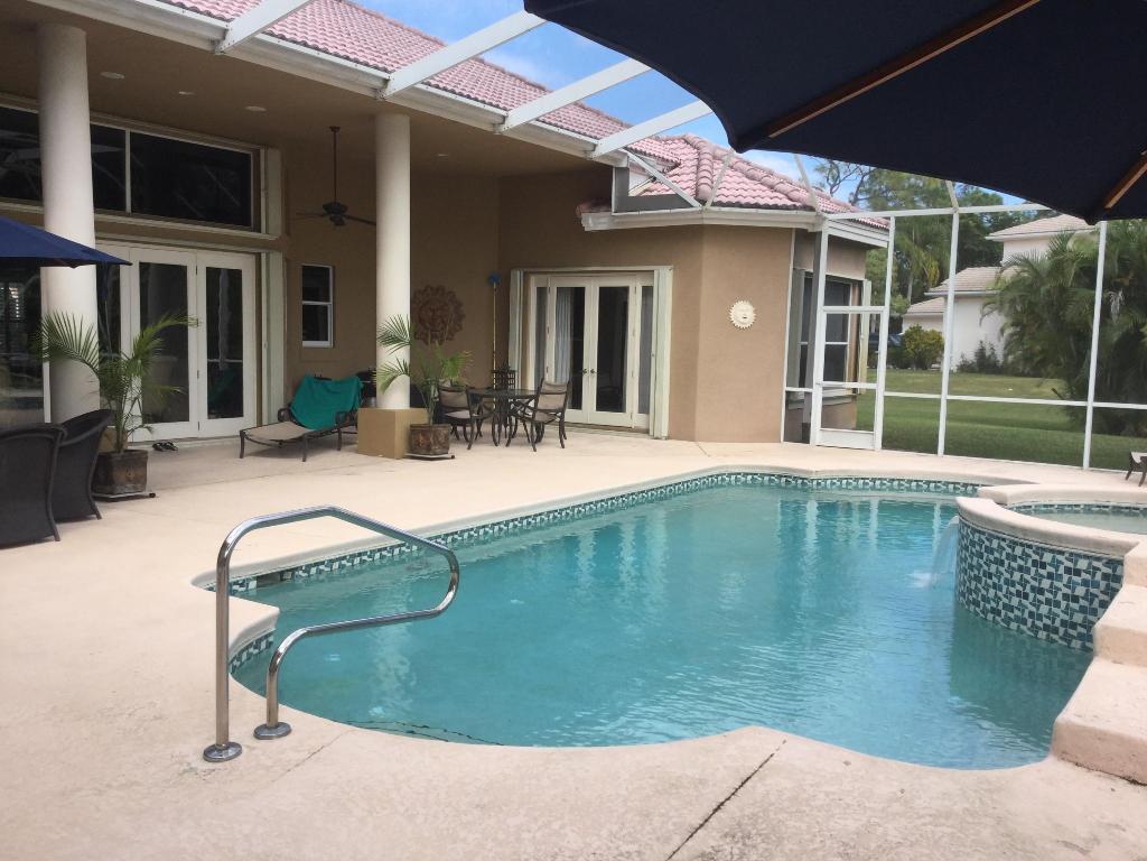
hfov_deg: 58.4
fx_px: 1027
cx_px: 574
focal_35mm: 31
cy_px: 430
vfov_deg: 45.4
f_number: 2.4
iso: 25
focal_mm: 3.3
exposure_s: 1/420
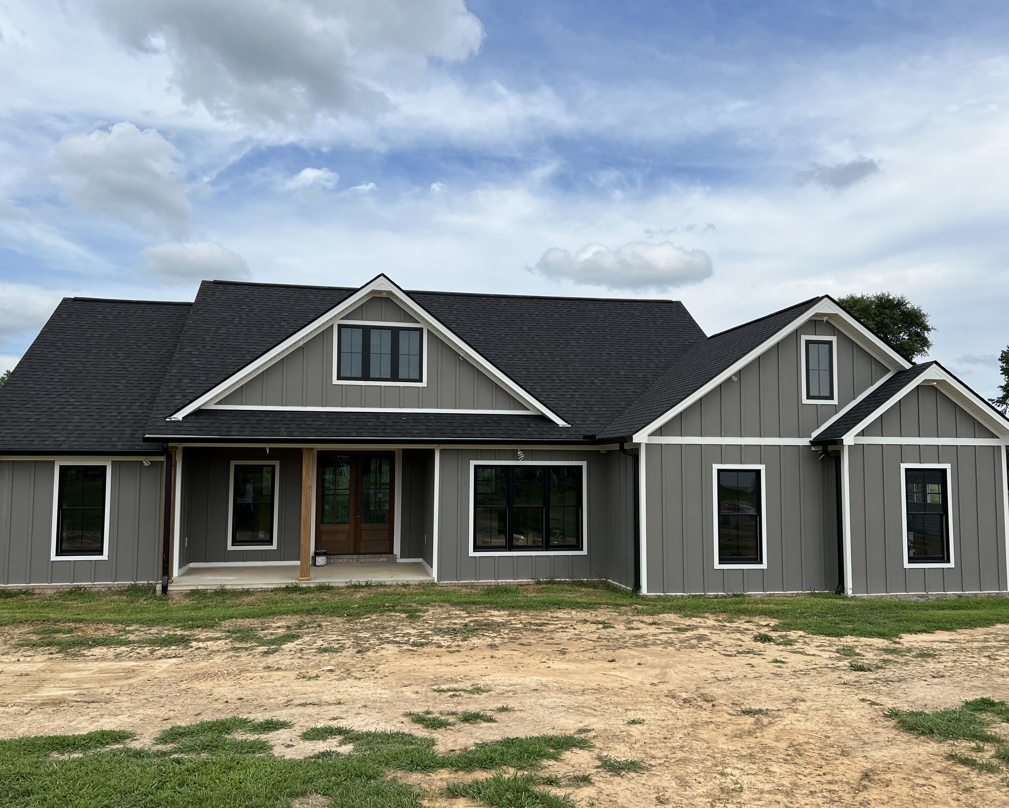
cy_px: 409
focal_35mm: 28
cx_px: 492
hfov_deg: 62.2
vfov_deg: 51.5
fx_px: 836
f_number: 1.5
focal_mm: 5.7
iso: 50
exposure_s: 1/4444
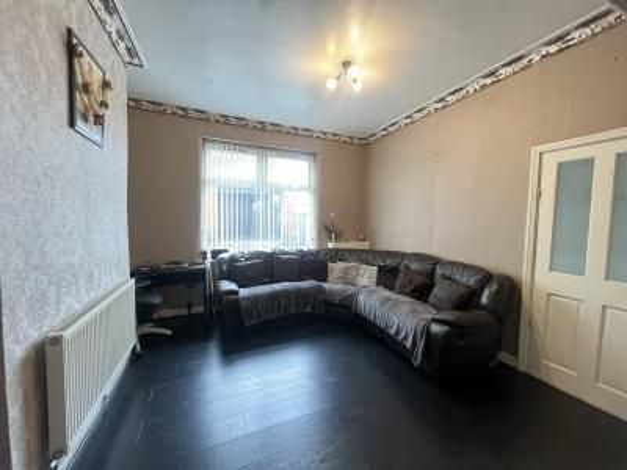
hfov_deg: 106.2
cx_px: 314
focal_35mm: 13
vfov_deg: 89.9
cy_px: 235
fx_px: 235
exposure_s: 1/48
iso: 1000
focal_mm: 1.57
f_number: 1.8
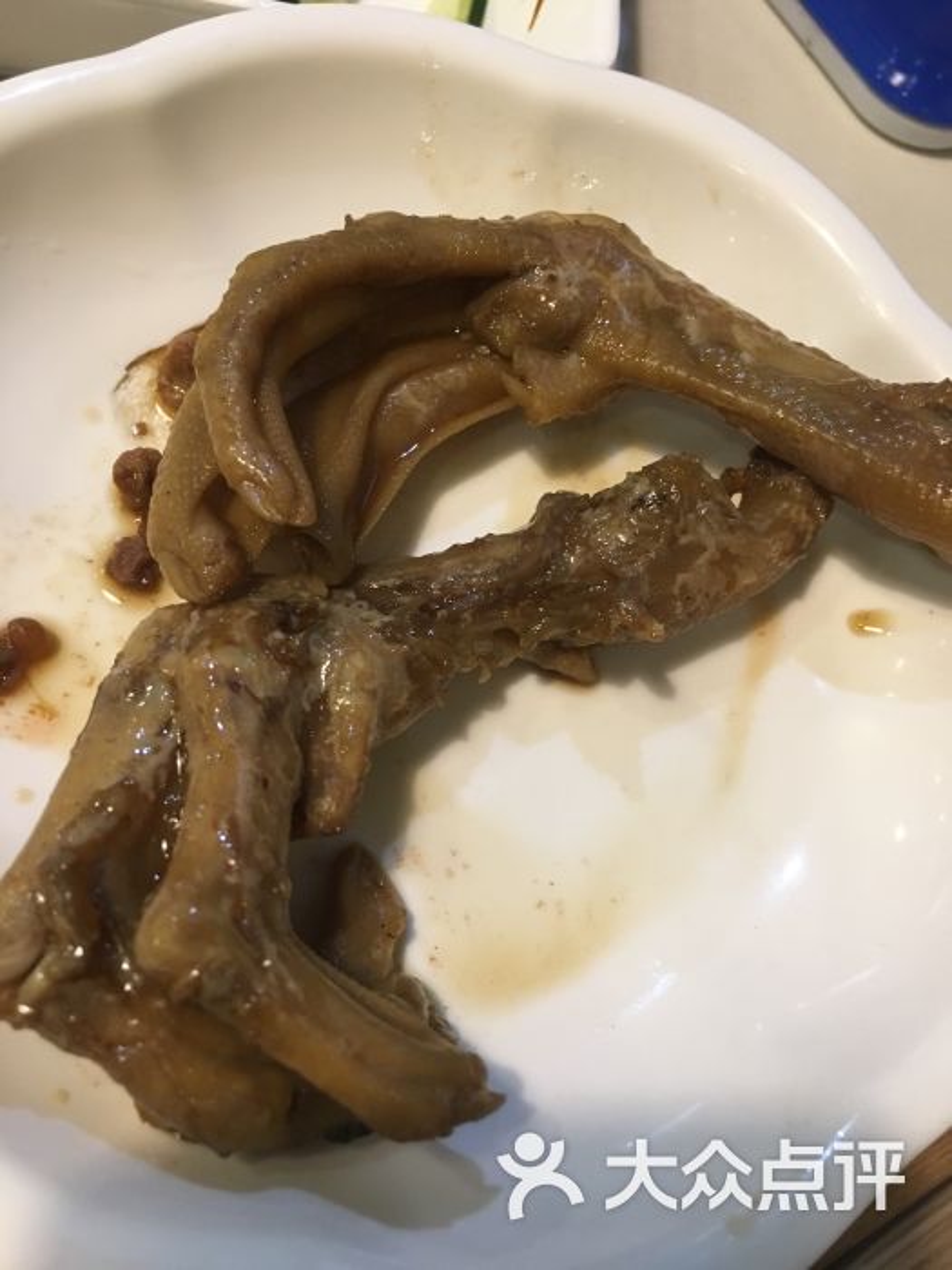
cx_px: 476
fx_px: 1063
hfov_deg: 48.2
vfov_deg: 61.7
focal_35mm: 29
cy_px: 635
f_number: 2.2
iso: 160
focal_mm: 4.15
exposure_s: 1/33
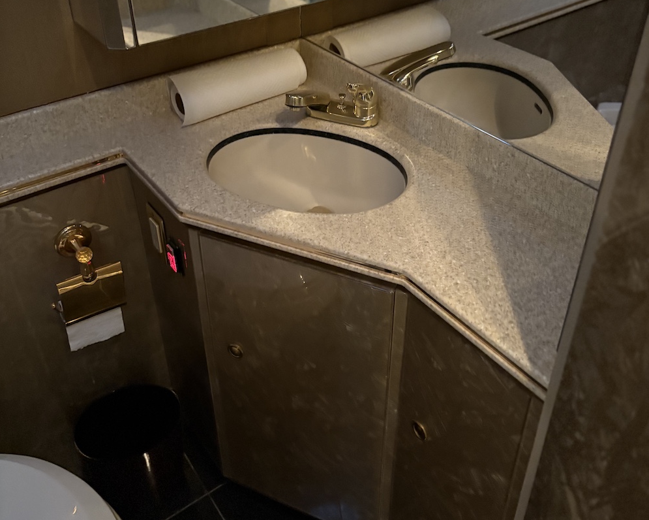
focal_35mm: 34
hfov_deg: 52.8
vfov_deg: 42.7
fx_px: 653
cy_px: 166
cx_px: 324
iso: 1000
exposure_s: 1/30
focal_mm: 5.96
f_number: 1.6
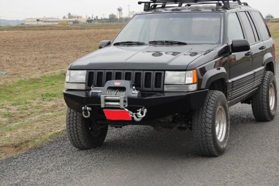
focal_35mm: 84
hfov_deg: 24.2
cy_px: 74
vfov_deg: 16.2
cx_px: 150
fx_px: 650
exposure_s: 1/125
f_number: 5.6
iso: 320
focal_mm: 42
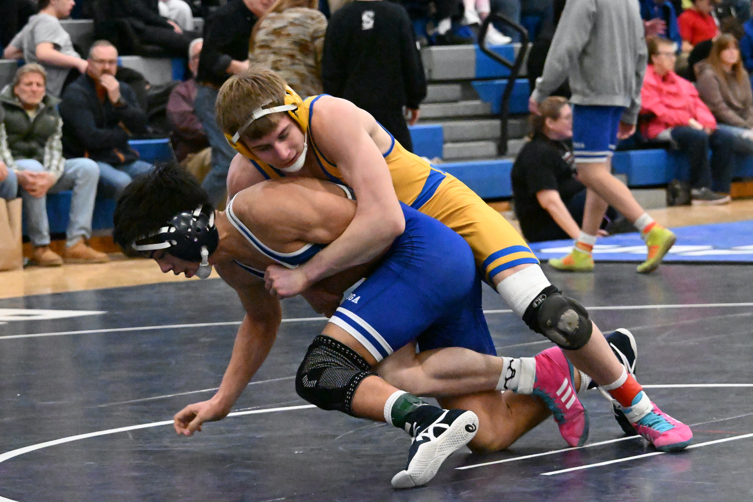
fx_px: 3294
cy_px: 251
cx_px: 376
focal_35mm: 158
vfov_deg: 8.7
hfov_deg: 13.0
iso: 36000
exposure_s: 1/800
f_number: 6.3
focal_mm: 105
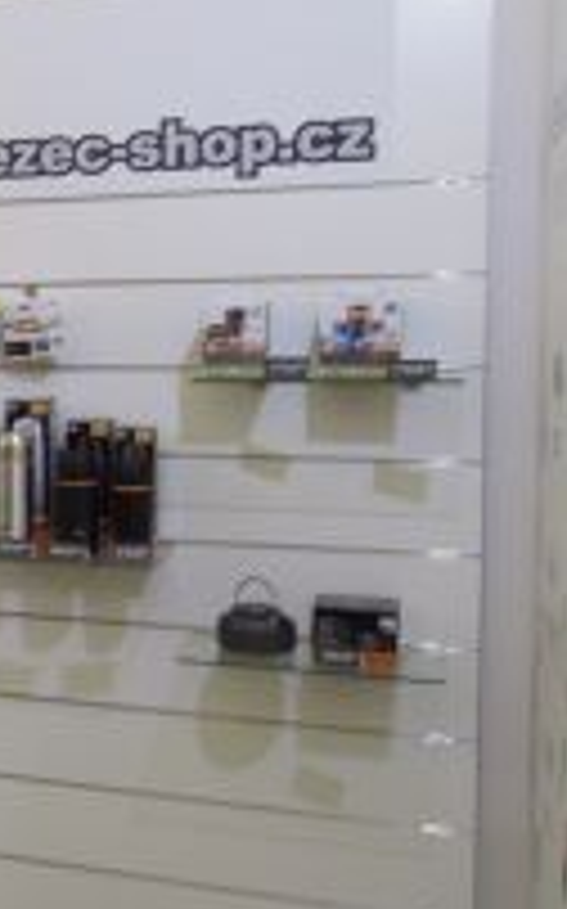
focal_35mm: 63
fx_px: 1560
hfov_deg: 16.2
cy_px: 394
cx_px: -554
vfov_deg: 32.4
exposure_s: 1/30
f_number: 2.8
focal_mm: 4.3
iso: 220
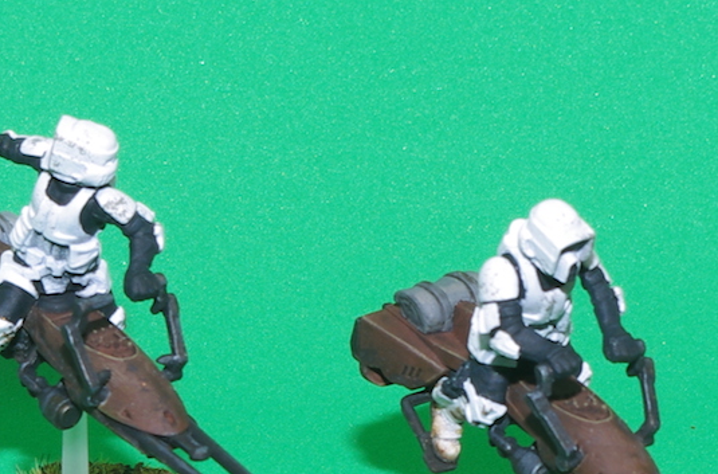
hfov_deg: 13.1
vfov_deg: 8.6
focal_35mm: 157
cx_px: 344
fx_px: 3121
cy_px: 442
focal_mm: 55
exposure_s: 1/40
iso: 100
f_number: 10
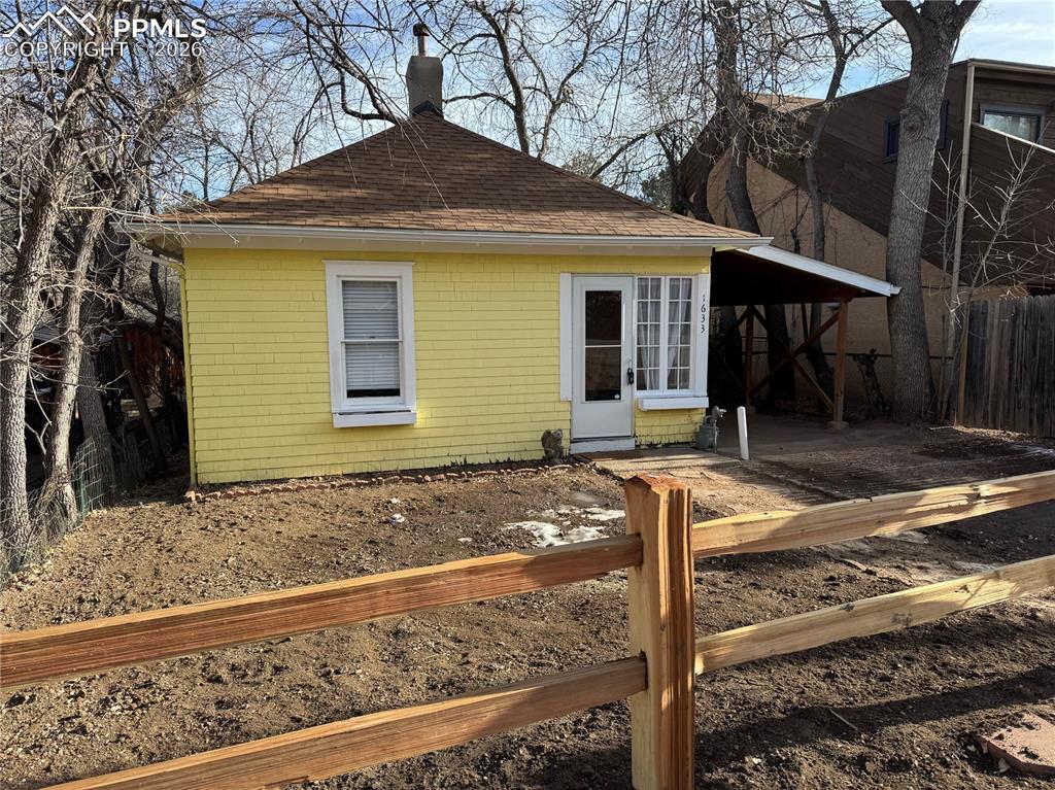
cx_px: 528
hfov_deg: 71.6
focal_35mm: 24
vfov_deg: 56.8
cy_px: 395
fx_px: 731
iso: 80
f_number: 1.78
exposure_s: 1/1488
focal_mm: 6.76
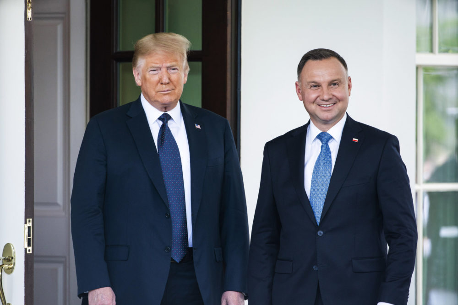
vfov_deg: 3.4
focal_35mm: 400
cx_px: 229
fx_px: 5089
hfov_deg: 5.2
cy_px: 152
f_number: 5
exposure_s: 1/400
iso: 1600
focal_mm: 400
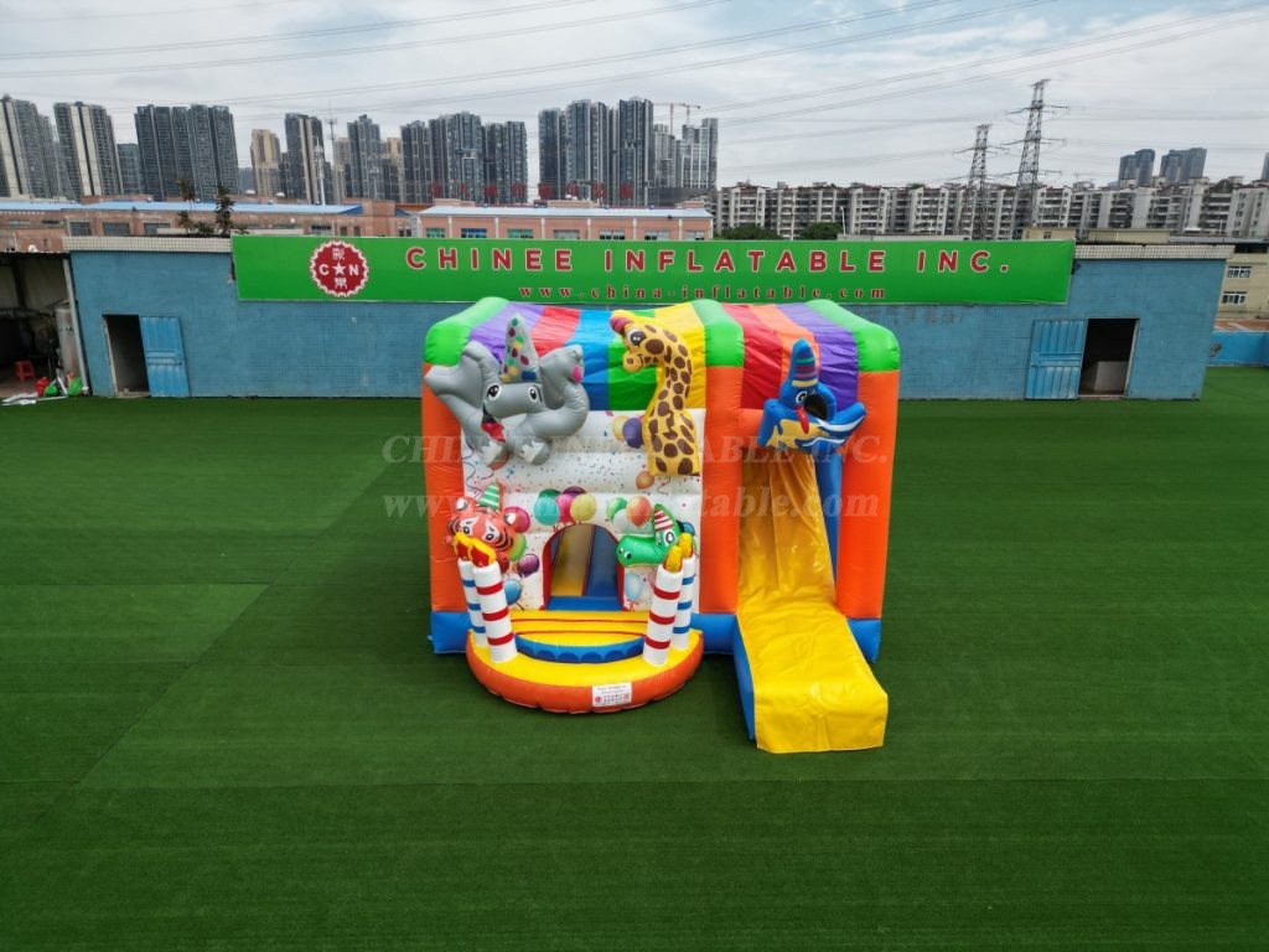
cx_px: 634
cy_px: 476
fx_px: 880
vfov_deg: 56.8
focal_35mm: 24
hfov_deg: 71.6
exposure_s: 1/3000
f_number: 1.7
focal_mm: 6.72
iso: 130
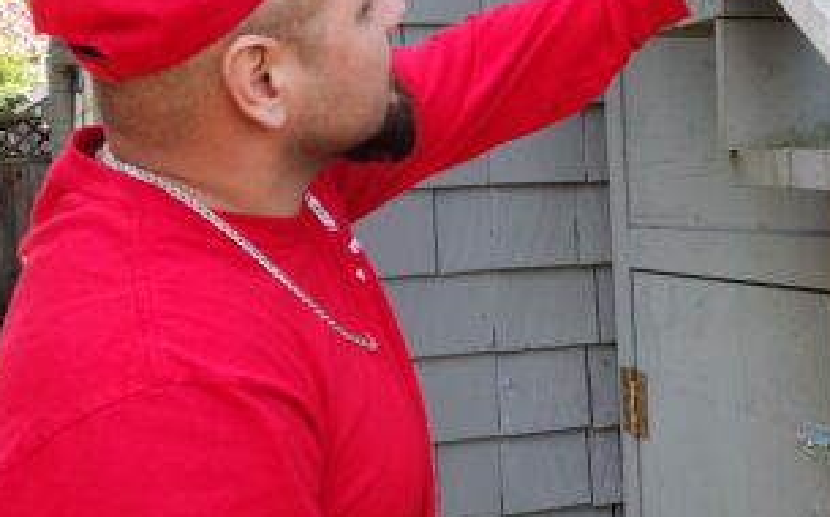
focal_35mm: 64
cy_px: 182
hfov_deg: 30.5
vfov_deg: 20.2
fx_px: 1446
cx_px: 762
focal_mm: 5.4
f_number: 1.8
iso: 20
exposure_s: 1/180
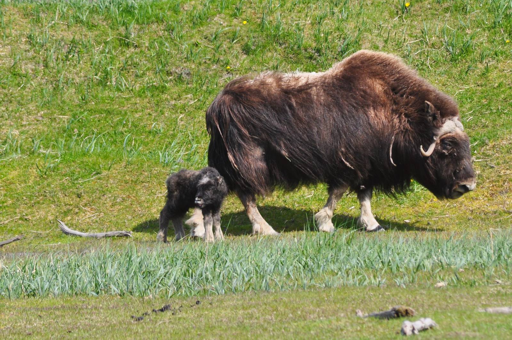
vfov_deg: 3.0
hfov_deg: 4.6
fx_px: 6393
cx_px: 256
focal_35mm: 450
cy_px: 170
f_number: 10
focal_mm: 300
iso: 200
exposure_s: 1/250
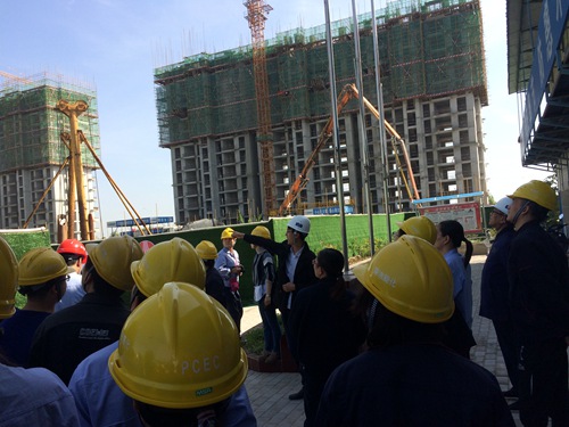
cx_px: 284
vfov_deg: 48.2
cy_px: 214
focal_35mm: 29
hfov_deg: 61.7
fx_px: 477
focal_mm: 4.15
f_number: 2.2
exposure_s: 1/1368
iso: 32
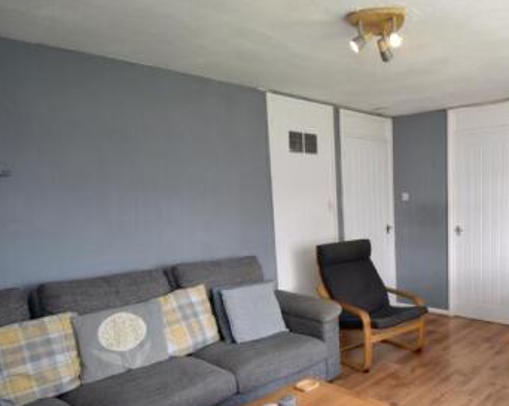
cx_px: 394
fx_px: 406
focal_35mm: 27
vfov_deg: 52.7
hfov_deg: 59.9
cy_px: 248
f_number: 4.5
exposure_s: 1/30
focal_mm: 10
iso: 100
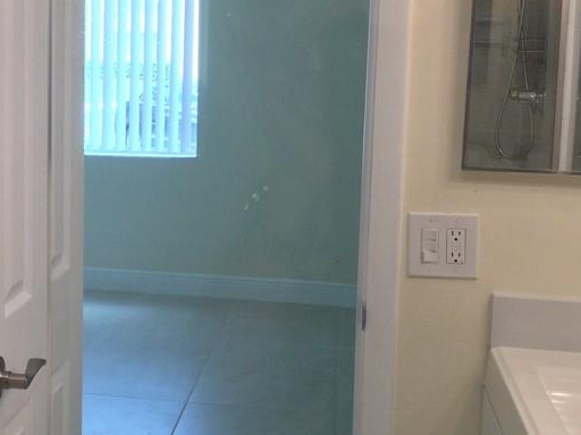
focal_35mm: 62
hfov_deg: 30.4
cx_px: 112
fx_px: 1041
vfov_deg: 23.6
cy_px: 176
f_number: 2.4
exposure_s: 1/60
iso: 32
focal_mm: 3.3
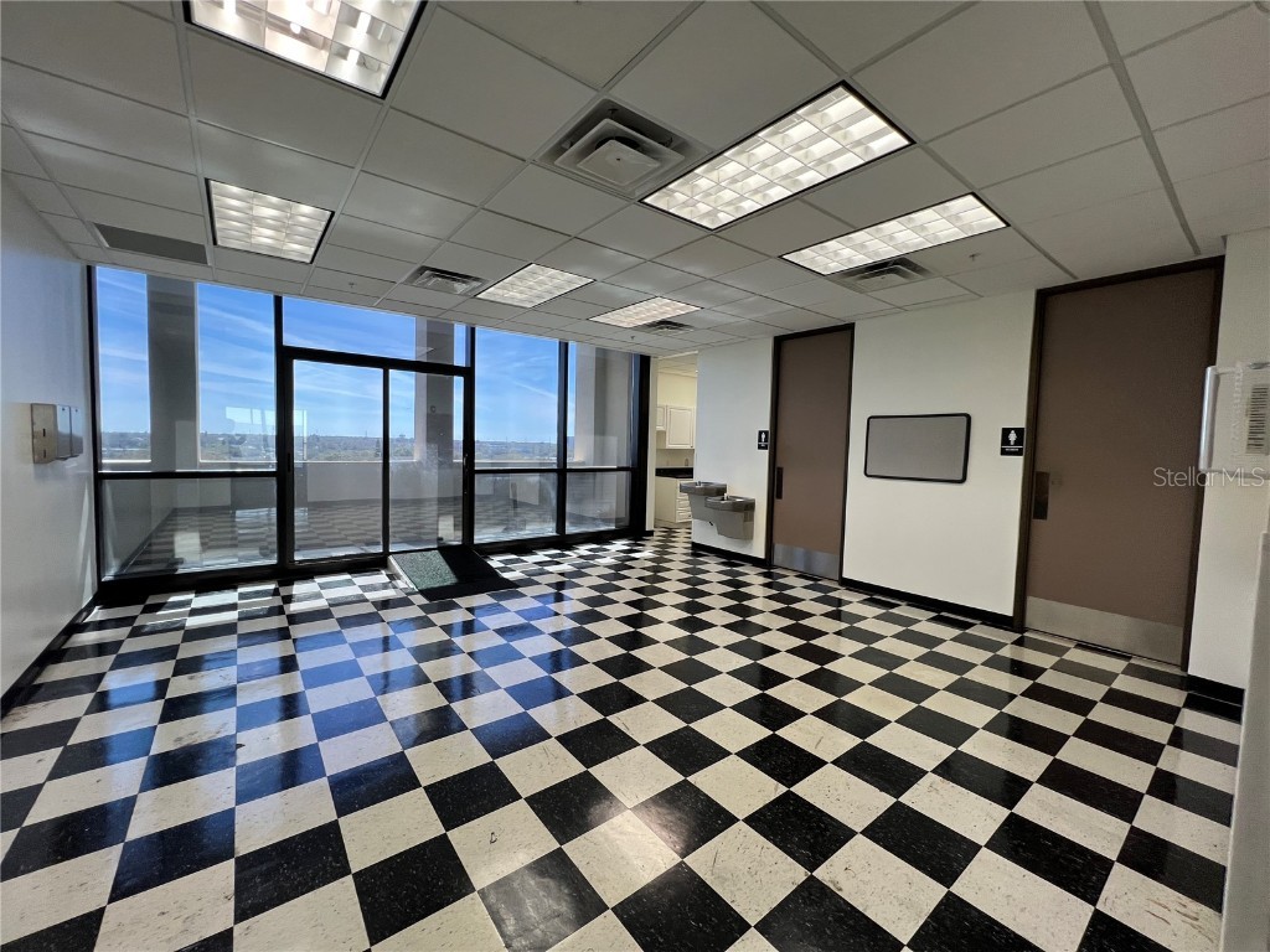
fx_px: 477
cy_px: 476
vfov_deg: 89.9
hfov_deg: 106.2
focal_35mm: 13
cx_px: 635
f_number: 1.8
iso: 64
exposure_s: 1/120
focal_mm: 1.57
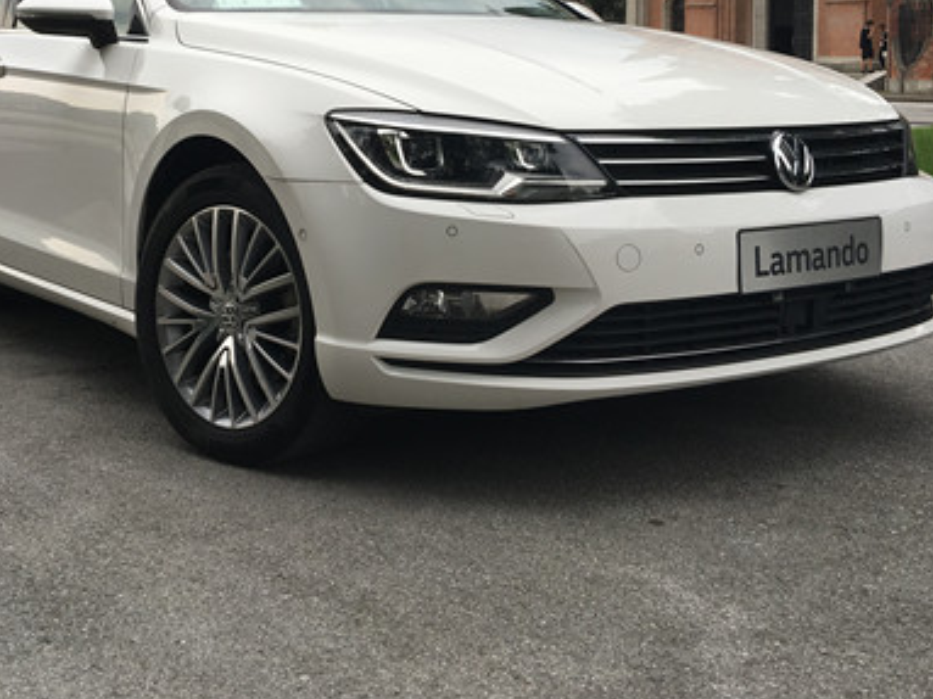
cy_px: 128
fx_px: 1347
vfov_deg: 28.4
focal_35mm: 50
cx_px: 370
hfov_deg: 38.0
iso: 25
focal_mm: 4.15
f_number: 2.2
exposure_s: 1/516
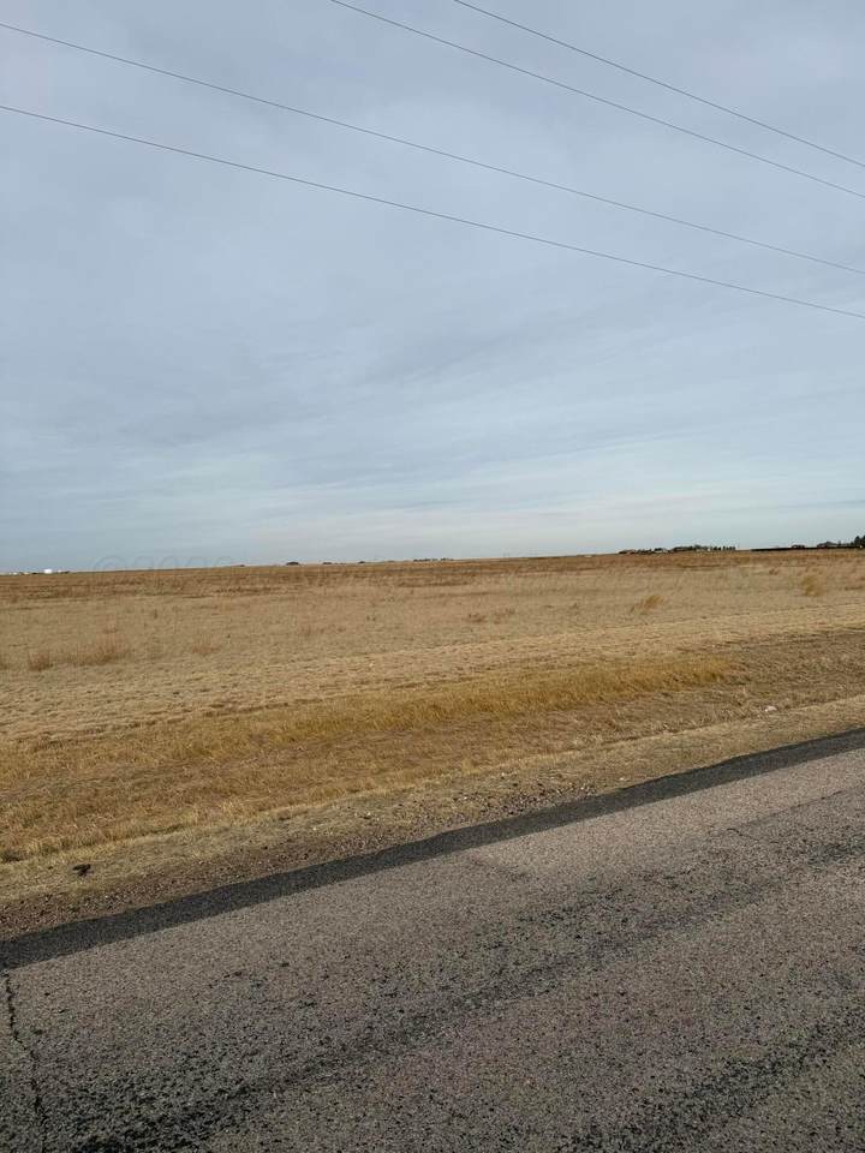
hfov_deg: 56.8
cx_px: 432
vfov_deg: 71.6
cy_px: 576
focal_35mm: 24
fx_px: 800
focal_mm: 6.76
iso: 80
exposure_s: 1/5714
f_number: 1.78
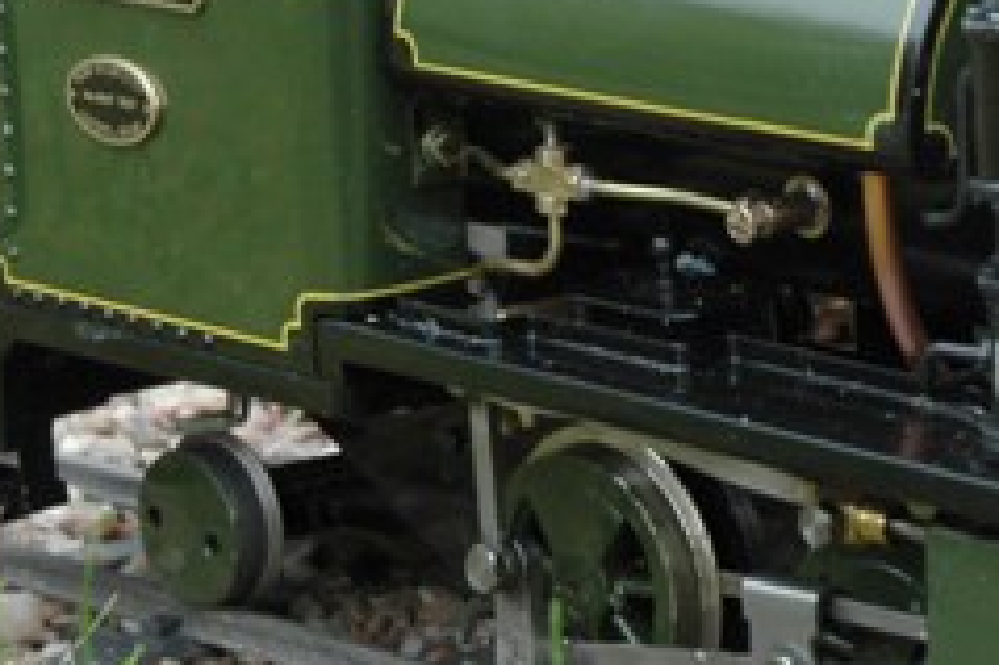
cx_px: 874
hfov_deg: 12.3
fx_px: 4603
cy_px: 142
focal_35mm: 166
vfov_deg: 8.2
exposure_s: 1/6
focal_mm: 44
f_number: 11
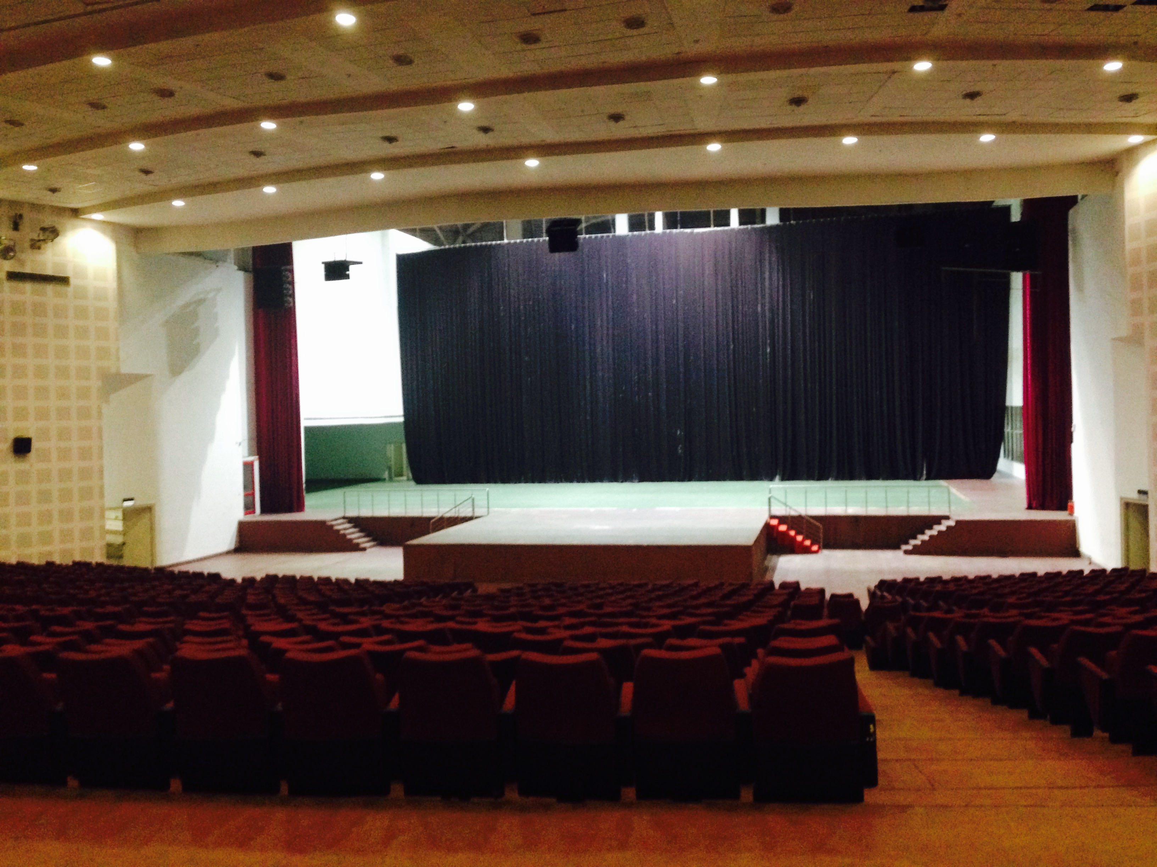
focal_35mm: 33
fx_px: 1103
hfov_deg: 55.4
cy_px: 434
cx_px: 578
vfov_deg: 42.9
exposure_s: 1/17
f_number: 2.4
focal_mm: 4.12
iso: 400
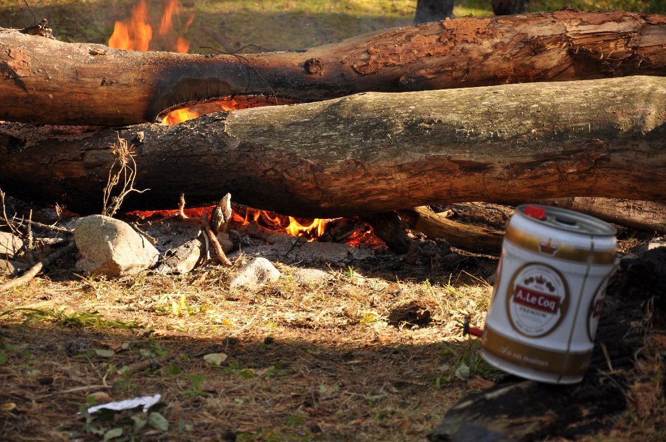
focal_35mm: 112
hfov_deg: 18.2
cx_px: 333
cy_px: 221
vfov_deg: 12.1
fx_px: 2079
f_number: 5.3
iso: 250
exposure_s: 1/125
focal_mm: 75
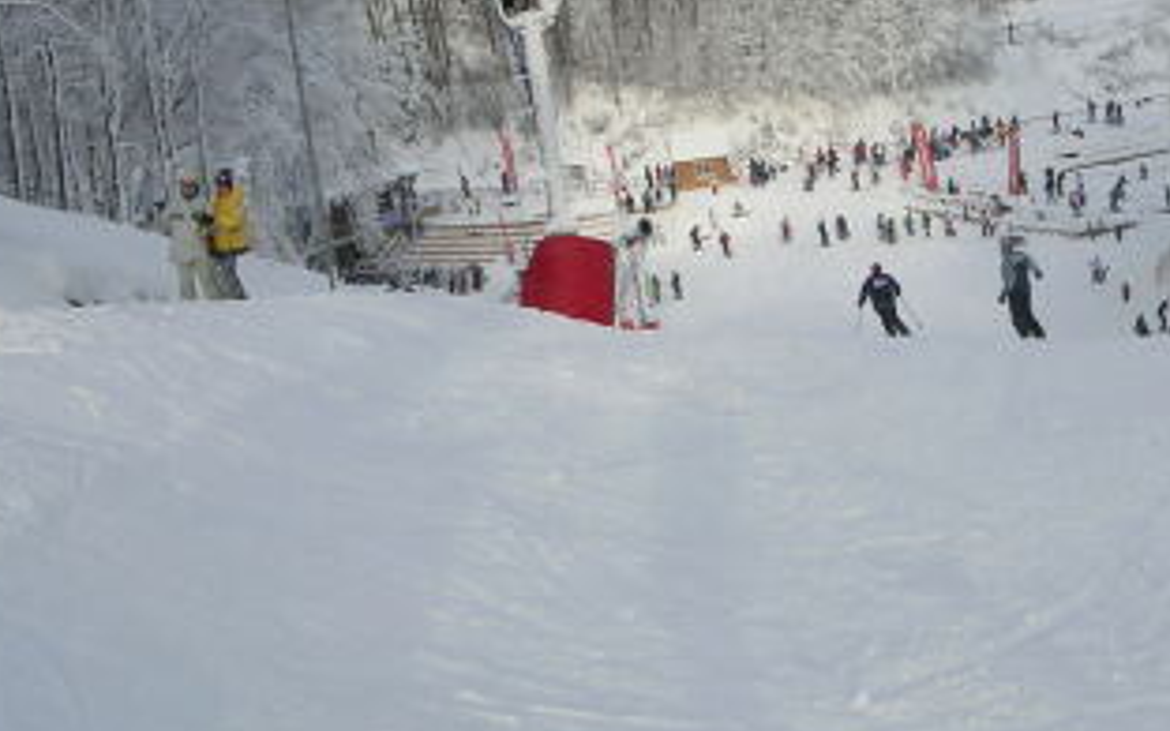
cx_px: 784
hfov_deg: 32.7
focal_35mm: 62
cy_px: 281
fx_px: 1977
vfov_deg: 20.9
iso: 50
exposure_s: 1/222
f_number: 5.6
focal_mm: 5.8
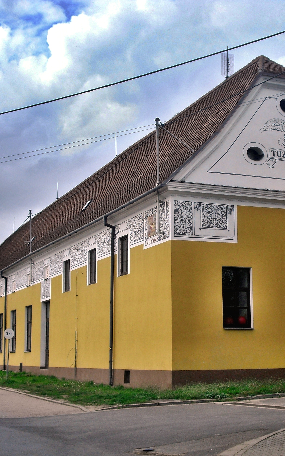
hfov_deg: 20.6
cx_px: 177
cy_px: 230
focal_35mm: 63
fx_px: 783
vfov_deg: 32.5
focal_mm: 7.7
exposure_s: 1/100
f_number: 8.5
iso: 64
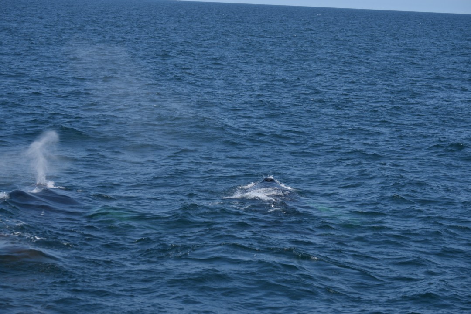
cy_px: 157
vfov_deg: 10.2
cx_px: 236
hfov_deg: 15.2
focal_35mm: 135
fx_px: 1766
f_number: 5.6
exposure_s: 1/1600
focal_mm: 90
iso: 200
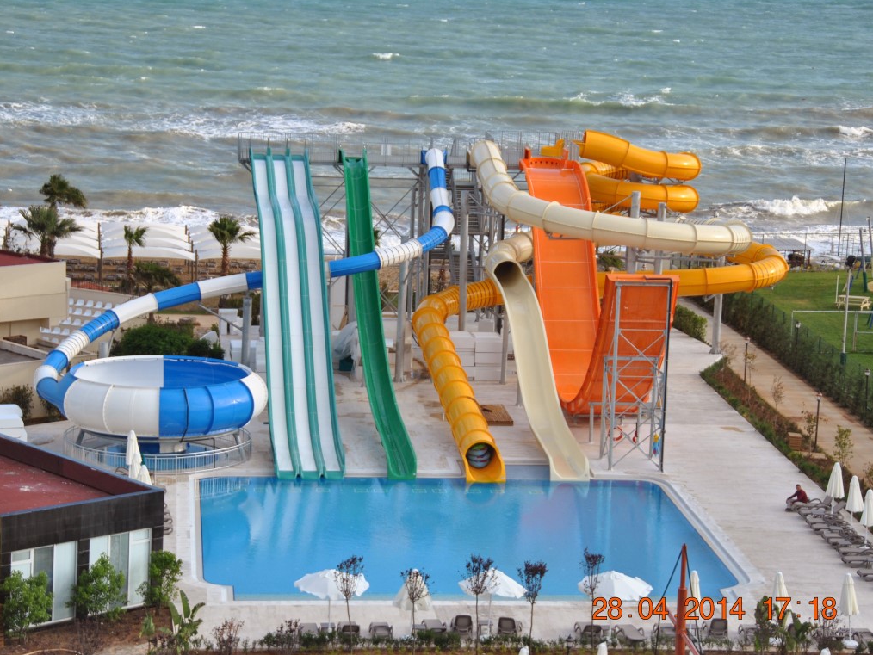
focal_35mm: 98
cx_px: 437
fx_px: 2472
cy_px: 328
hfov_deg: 20.0
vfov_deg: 15.1
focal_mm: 60
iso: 180
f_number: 5.6
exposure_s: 1/500
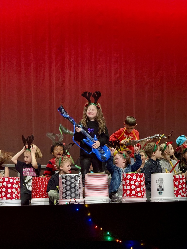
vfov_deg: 16.4
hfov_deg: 12.3
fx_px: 864
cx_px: 94
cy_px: 124
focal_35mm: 120
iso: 640
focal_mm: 15.66
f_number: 2.8
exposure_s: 1/60
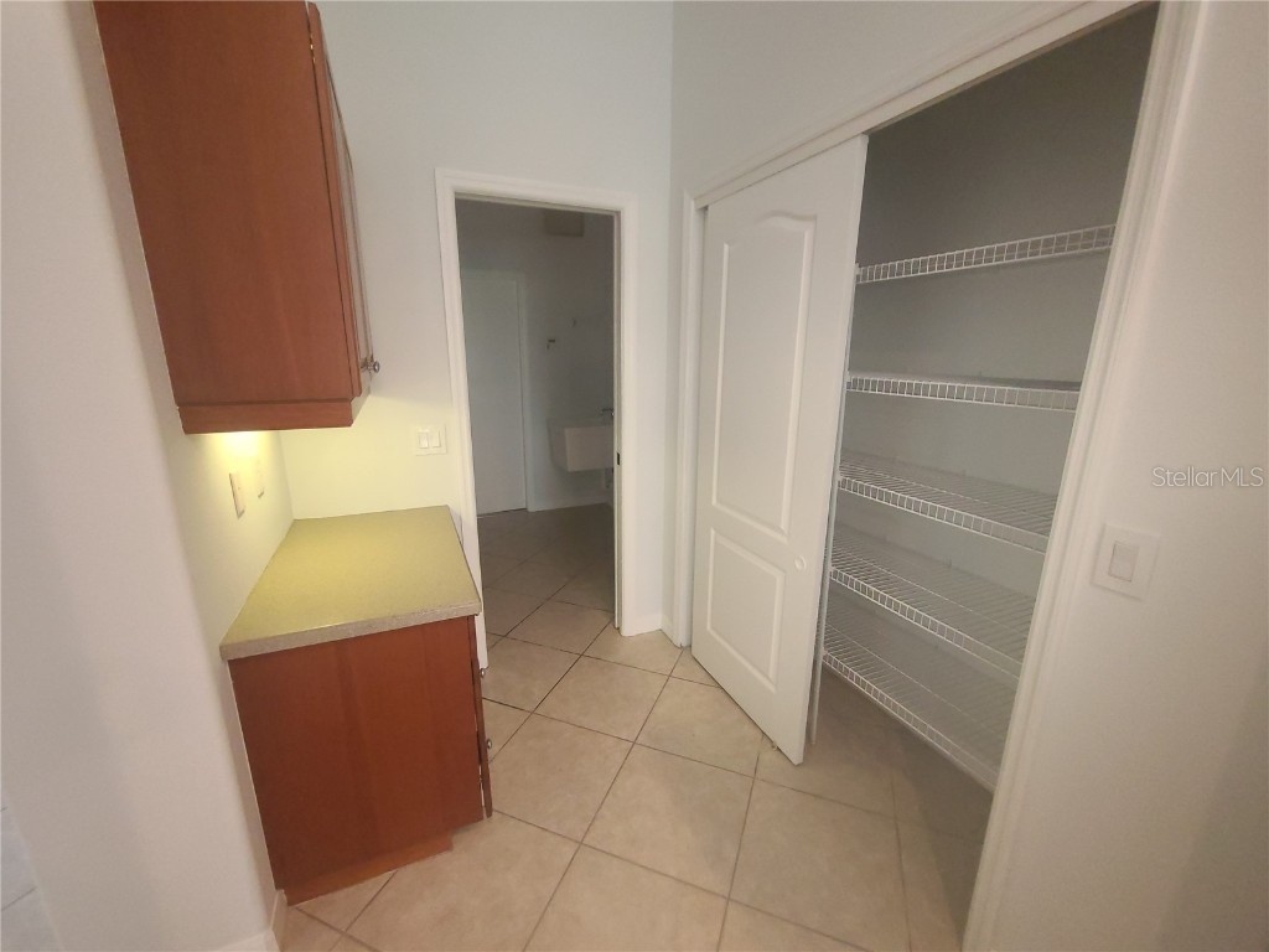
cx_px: 634
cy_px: 476
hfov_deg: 106.2
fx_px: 477
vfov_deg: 89.9
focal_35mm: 13
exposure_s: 1/60
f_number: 2.2
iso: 400
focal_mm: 2.2
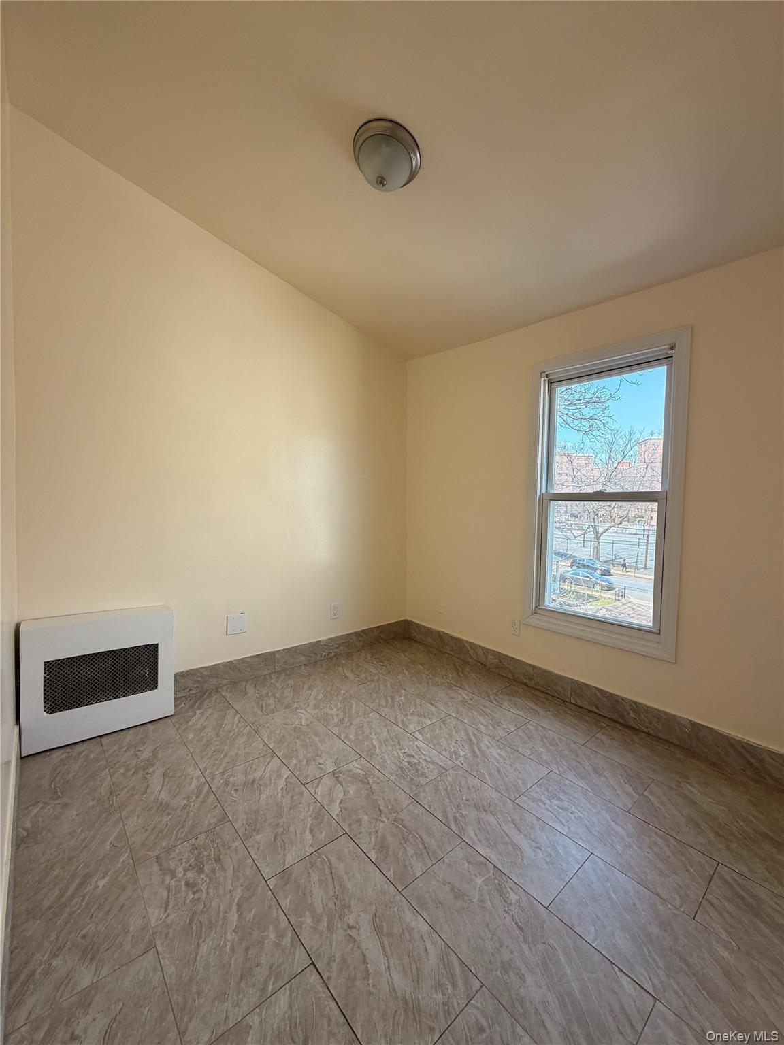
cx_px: 392
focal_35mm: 14
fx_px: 423
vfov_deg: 102.1
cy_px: 522
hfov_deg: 85.7
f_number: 2.2
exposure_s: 1/121
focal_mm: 2.22
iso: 80
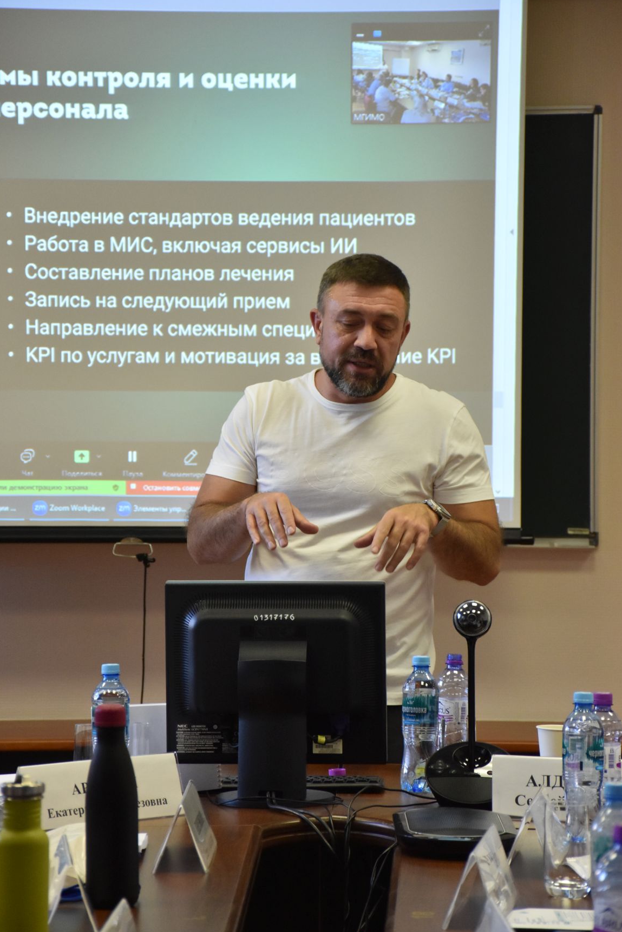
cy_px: 473
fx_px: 3653
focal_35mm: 141
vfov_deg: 14.5
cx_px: 305
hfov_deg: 9.7
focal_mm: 90
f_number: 5.3
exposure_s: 1/125
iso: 1400
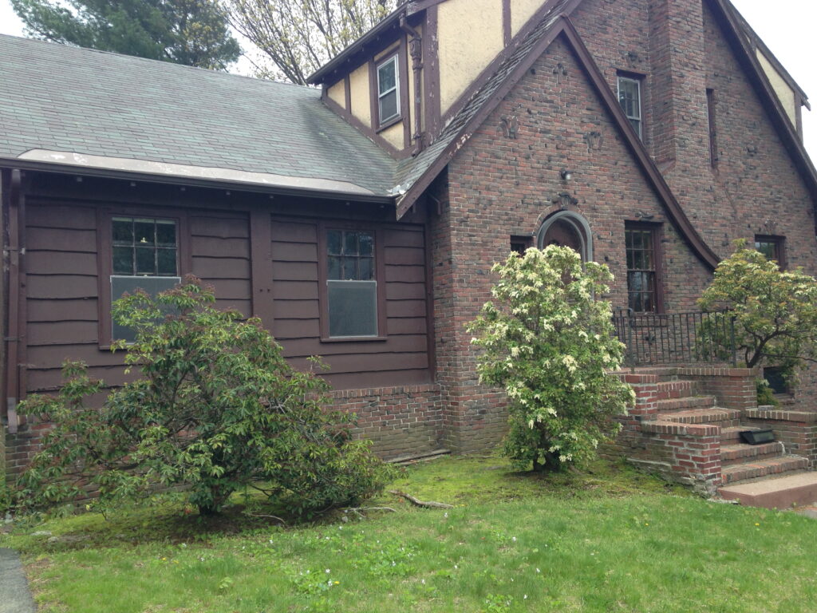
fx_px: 779
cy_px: 306
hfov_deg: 55.4
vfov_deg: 42.9
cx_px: 408
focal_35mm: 33
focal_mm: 4.12
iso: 50
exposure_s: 1/282
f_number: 2.4
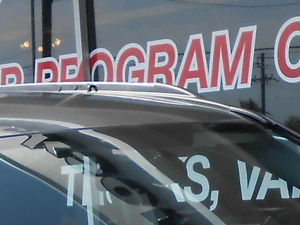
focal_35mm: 151
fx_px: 1309
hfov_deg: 13.1
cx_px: 202
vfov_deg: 8.8
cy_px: 554
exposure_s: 1/500
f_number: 3.5
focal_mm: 4.6
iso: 80
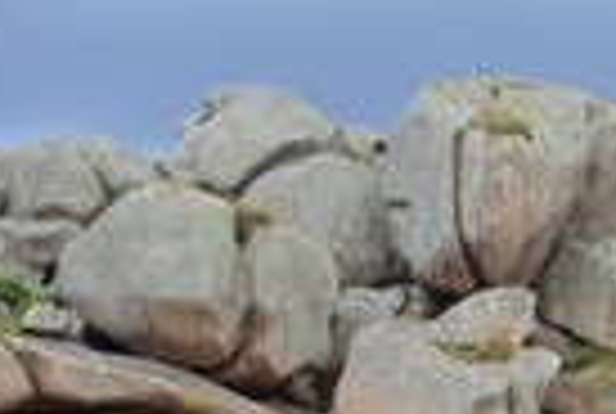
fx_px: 10495
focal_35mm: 612
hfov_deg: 3.4
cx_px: 913
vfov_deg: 2.3
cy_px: 405
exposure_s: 1/320
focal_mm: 200
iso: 400
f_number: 10
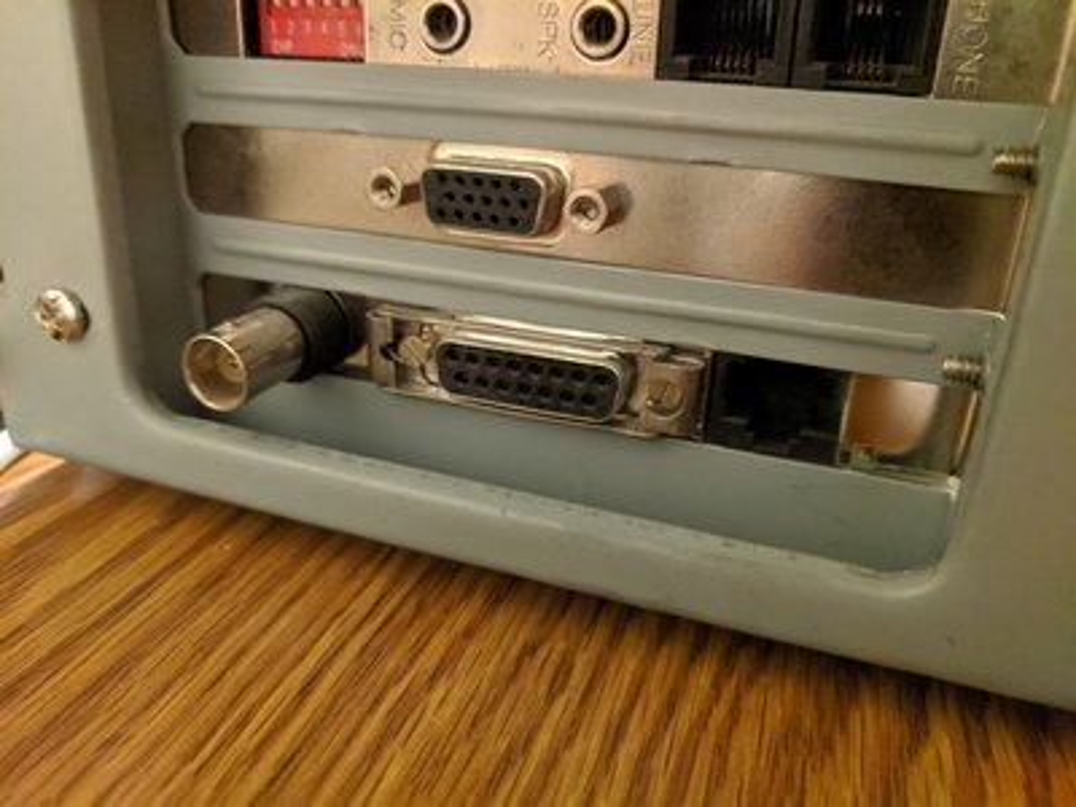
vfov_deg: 53.1
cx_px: 538
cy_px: 404
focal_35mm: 26
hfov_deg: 67.3
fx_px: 808
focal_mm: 4.67
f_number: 2
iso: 2993
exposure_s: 1/15
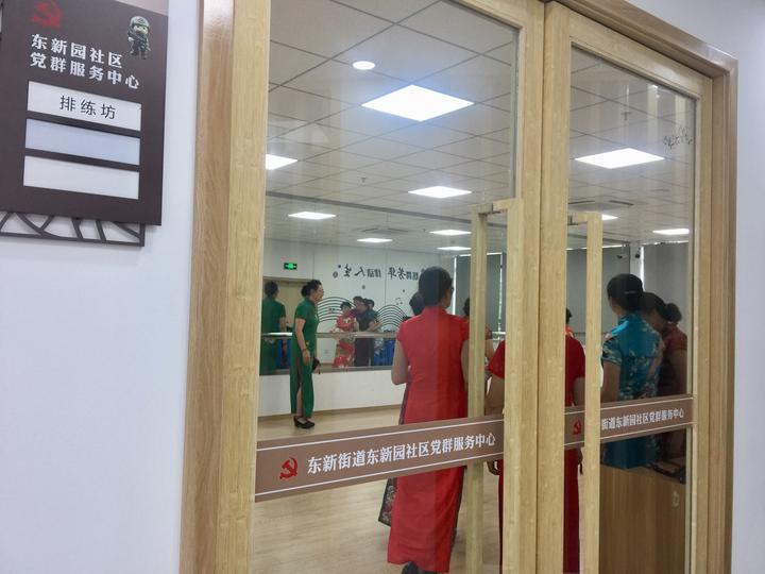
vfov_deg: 48.2
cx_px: 382
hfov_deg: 61.7
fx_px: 641
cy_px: 287
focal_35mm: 29
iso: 32
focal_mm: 4.15
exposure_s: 1/40
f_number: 2.2
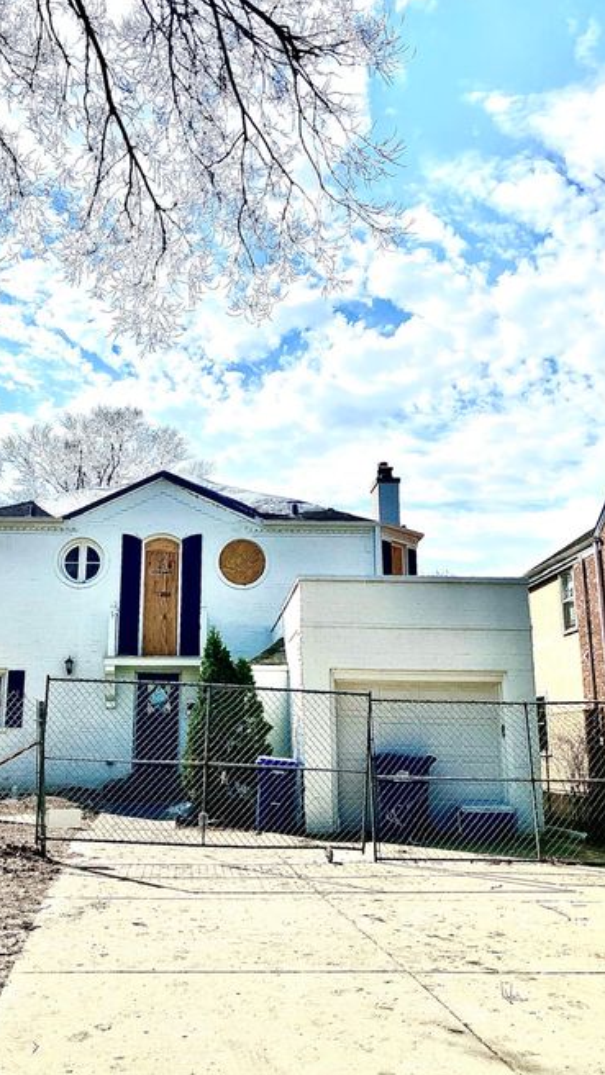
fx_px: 884
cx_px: 218
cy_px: 533
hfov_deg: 37.5
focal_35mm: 31
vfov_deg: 62.6
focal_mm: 3.99
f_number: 1.8
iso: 32
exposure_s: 1/6944
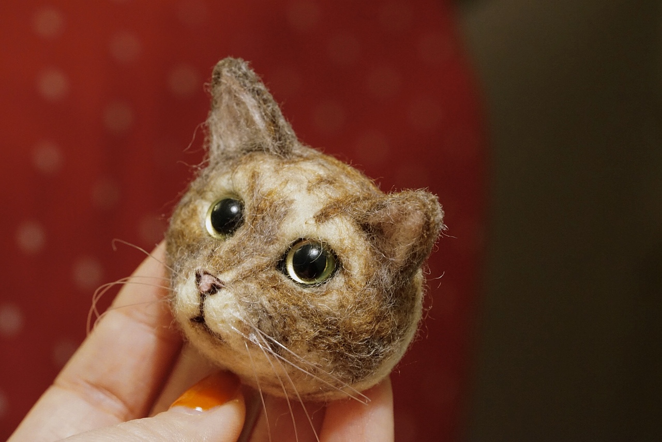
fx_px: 1656
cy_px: 221
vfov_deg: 15.2
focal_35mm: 90
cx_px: 331
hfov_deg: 22.6
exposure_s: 1/13
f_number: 10
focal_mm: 90
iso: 6400
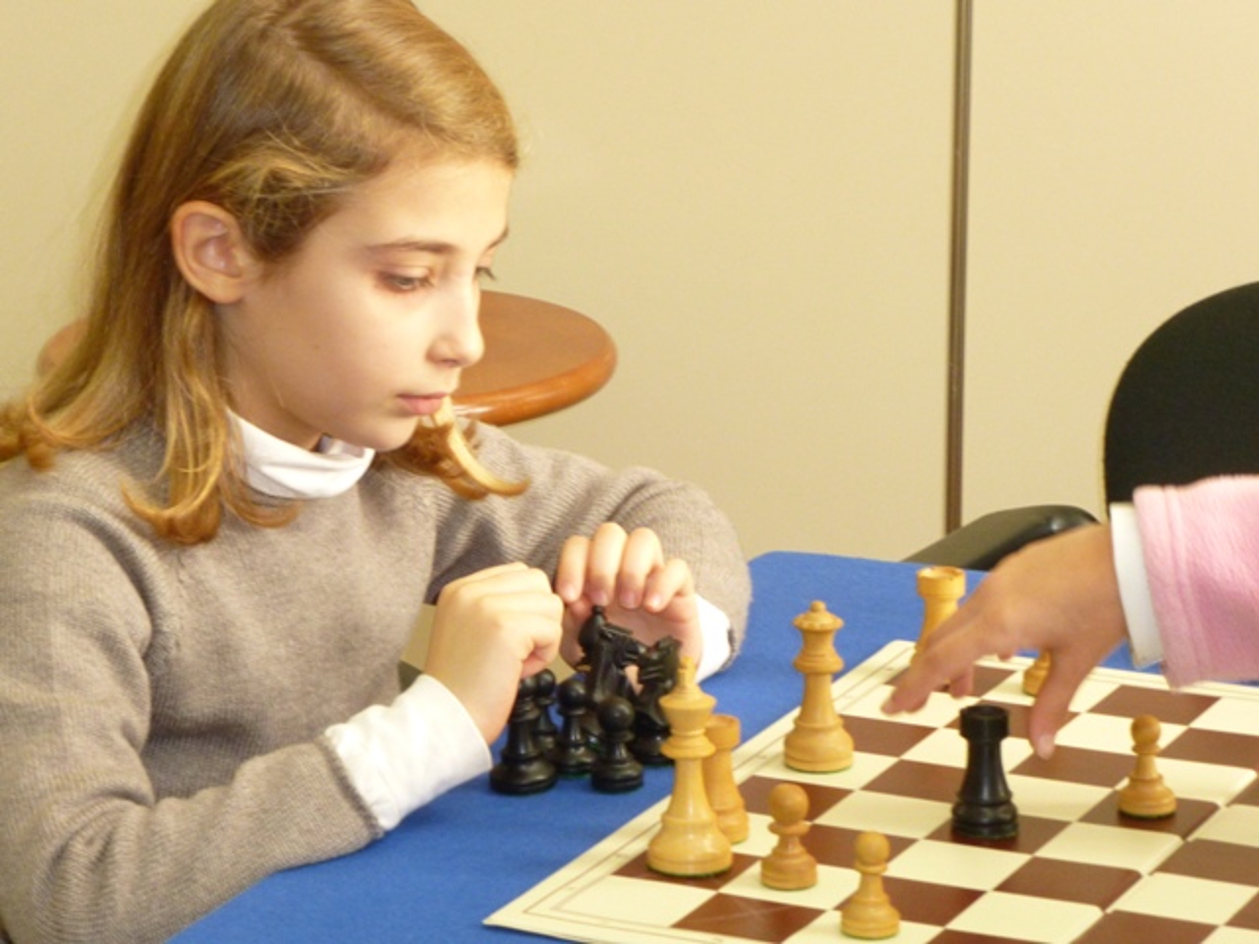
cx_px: 630
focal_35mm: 142
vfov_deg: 10.4
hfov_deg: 13.9
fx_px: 5165
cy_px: 472
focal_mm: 25.5
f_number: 6.3
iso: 800
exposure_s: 1/13
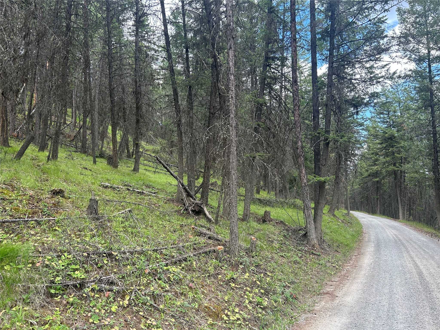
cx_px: 220
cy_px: 165
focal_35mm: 26
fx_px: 330
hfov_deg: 67.3
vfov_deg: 53.1
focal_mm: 5.7
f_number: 1.5
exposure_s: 1/471
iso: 50
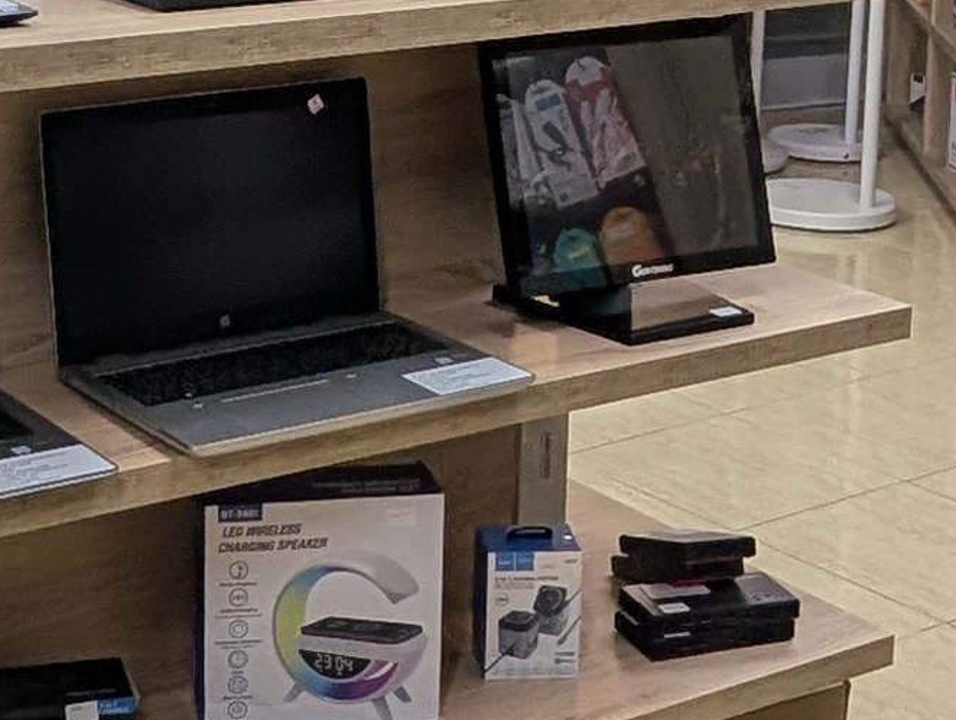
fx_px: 2046
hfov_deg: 26.0
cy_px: 13
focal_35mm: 74
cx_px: 248
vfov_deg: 19.4
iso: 68
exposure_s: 1/195
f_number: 1.7
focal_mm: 2.02
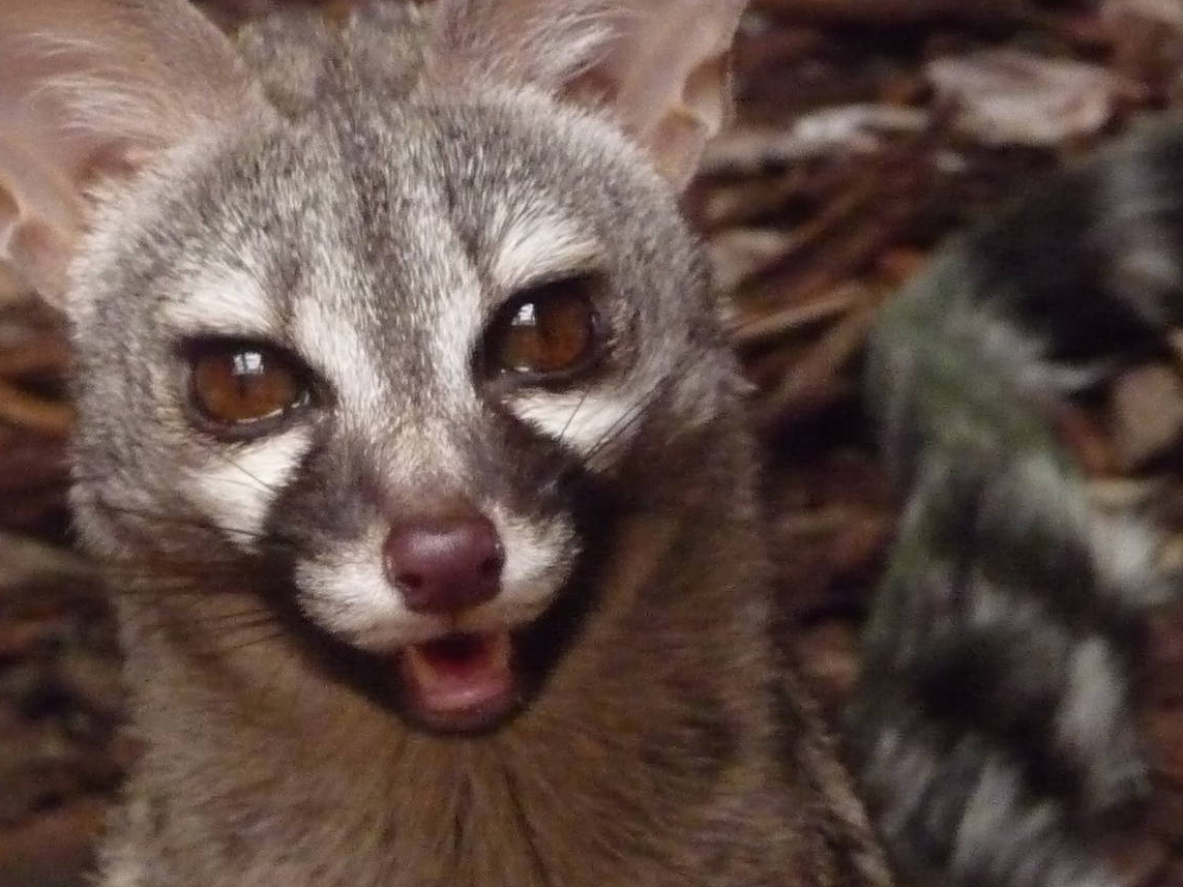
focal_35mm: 371
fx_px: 12678
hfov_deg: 5.3
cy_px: 483
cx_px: 485
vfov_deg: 4.0
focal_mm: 27.1
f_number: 4.8
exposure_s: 1/50
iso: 800
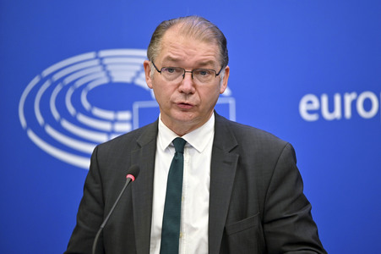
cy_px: 127
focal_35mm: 185
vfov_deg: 7.4
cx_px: 190
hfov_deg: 11.1
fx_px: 1956
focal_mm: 185
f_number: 2.8
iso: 640
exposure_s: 1/160
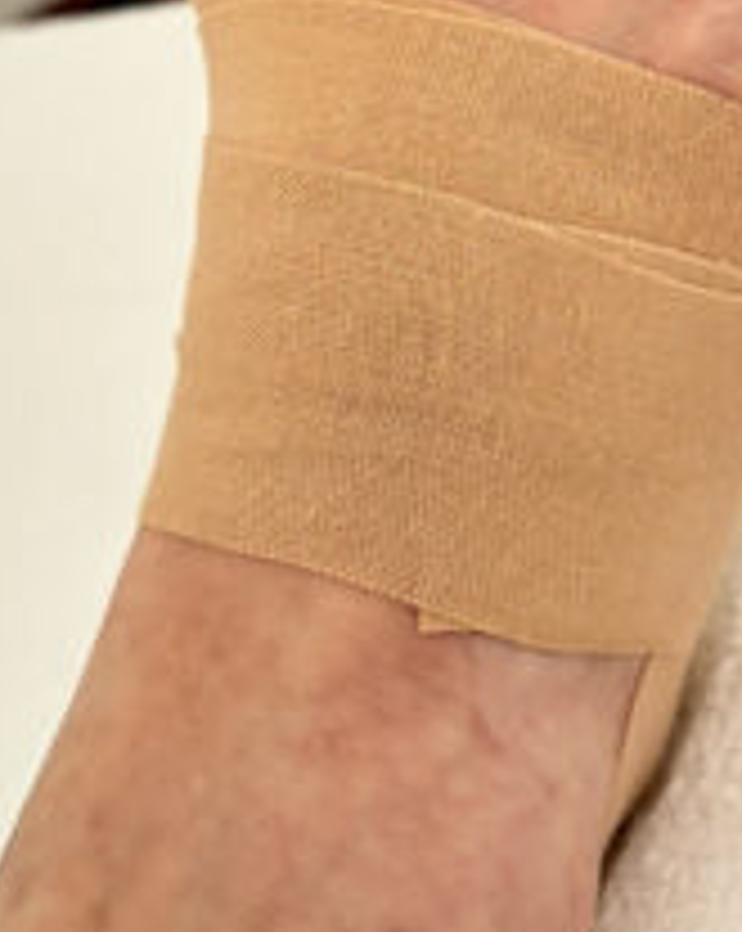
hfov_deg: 22.1
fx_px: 1871
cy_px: 225
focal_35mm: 68
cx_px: 603
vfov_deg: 27.5
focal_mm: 6.86
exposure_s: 1/33
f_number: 1.78
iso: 800
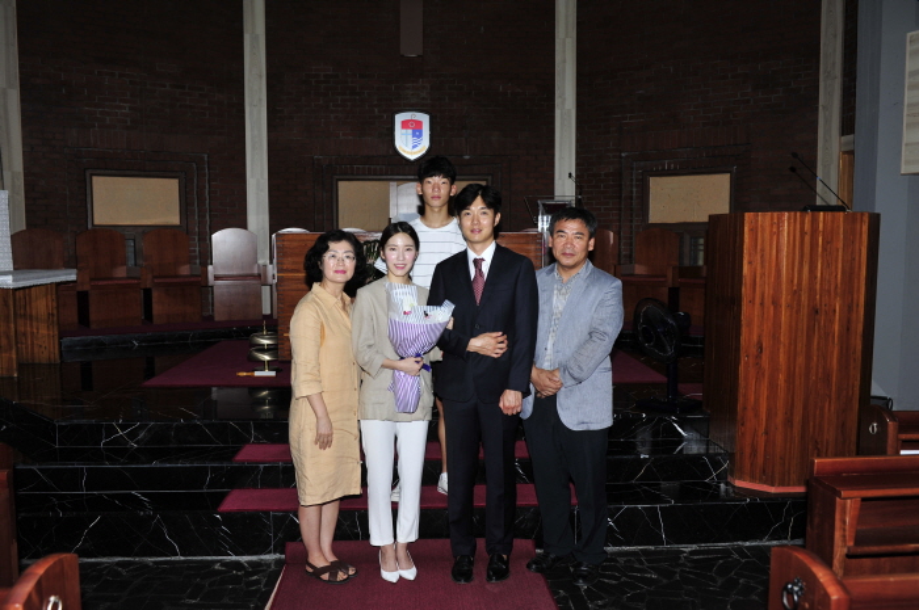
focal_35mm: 35
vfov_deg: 37.8
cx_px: 460
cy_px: 305
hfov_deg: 54.5
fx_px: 892
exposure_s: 1/60
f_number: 5.6
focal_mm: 35
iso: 200
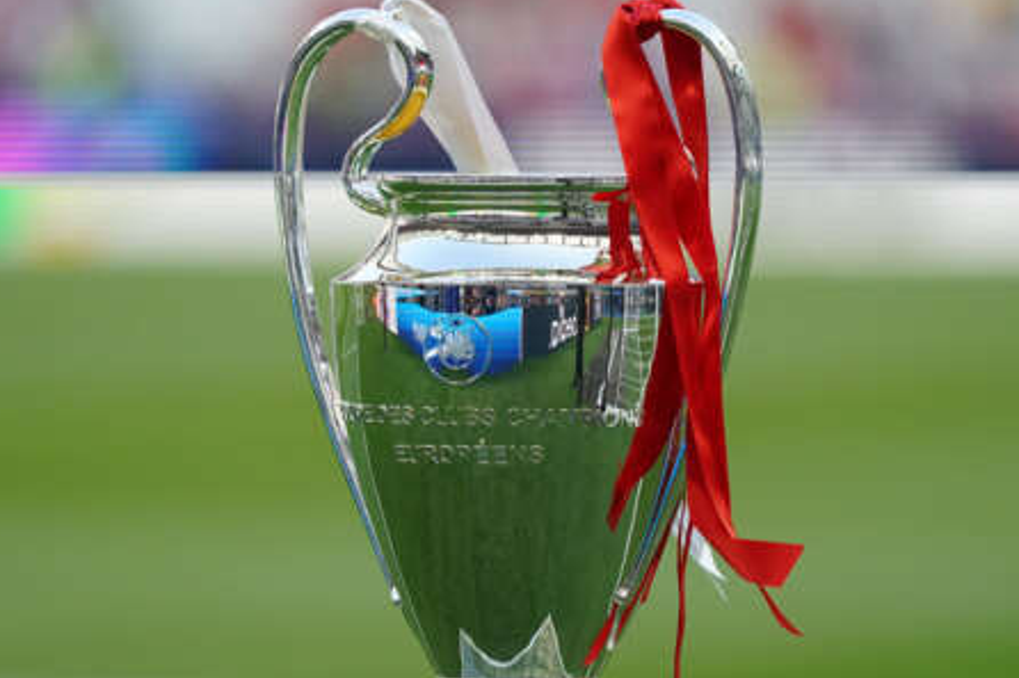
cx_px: 539
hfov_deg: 3.8
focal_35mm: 538
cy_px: 409
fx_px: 15222
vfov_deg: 2.6
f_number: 3.5
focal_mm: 400
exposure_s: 1/5000
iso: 3200
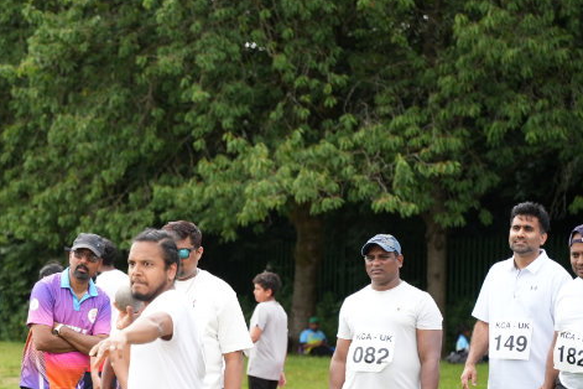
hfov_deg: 14.2
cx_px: -42
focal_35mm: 141
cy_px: 336
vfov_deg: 9.7
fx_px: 2287
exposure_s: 1/800
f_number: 2.8
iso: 250
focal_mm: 65.1
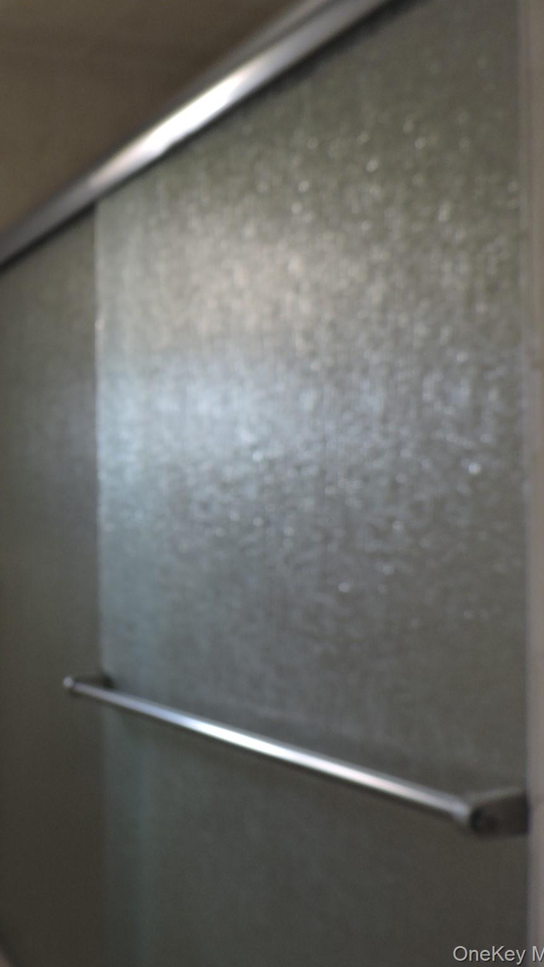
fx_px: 897
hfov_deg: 30.0
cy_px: 484
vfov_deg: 56.6
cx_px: -66
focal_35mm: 35
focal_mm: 4.3
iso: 100
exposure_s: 1/50
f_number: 3
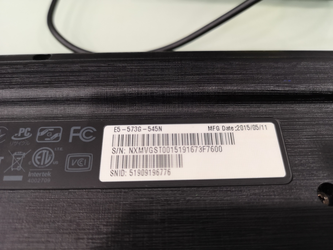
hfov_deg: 65.3
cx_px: 166
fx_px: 260
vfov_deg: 51.4
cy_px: 125
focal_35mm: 27
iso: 200
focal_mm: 3.95
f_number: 1.8
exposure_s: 1/33.3
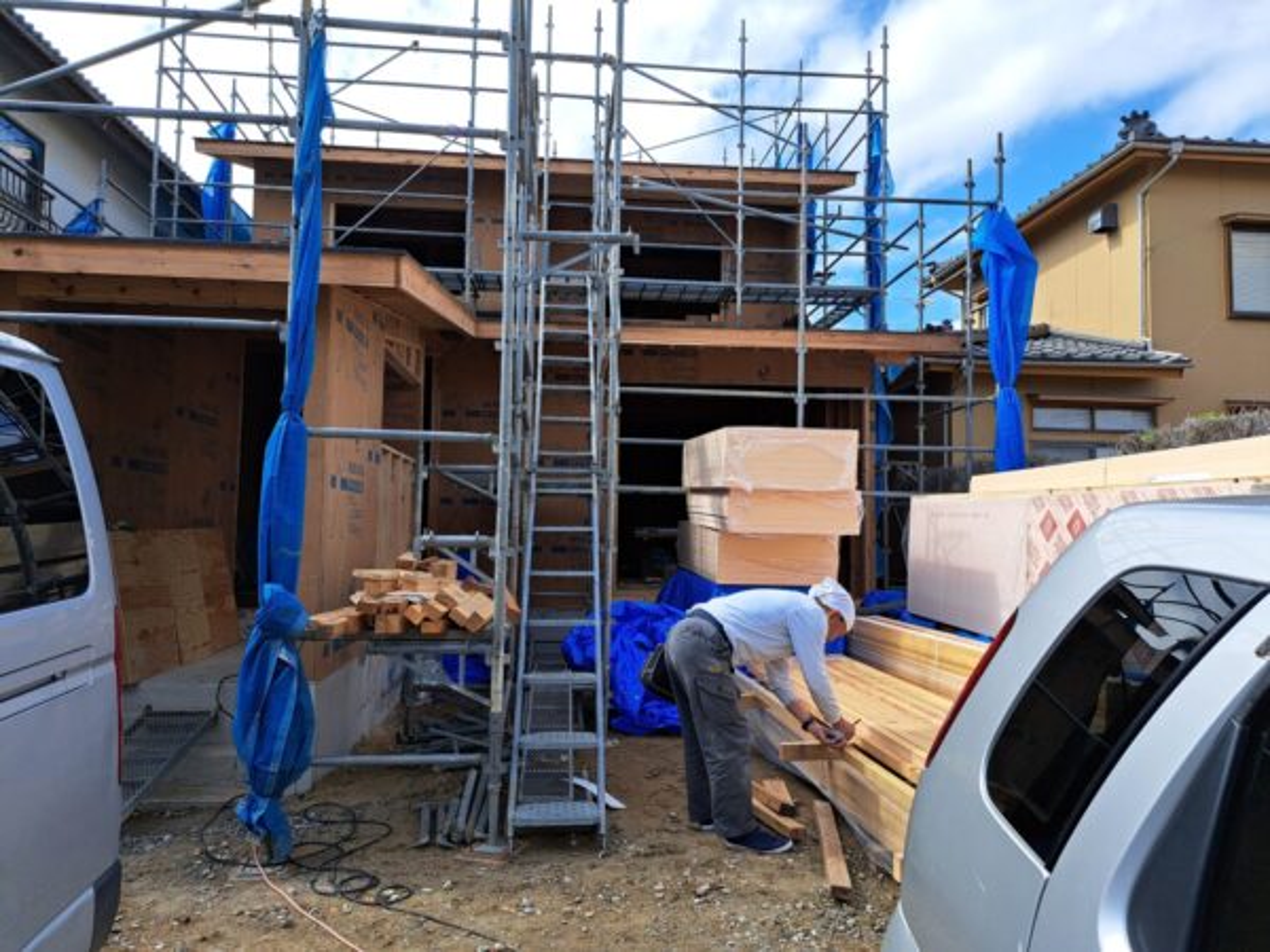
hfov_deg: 71.6
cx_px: 635
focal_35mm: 24
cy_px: 476
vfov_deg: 56.8
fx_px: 881
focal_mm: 5.23
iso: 50
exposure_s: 1/672
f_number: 1.8
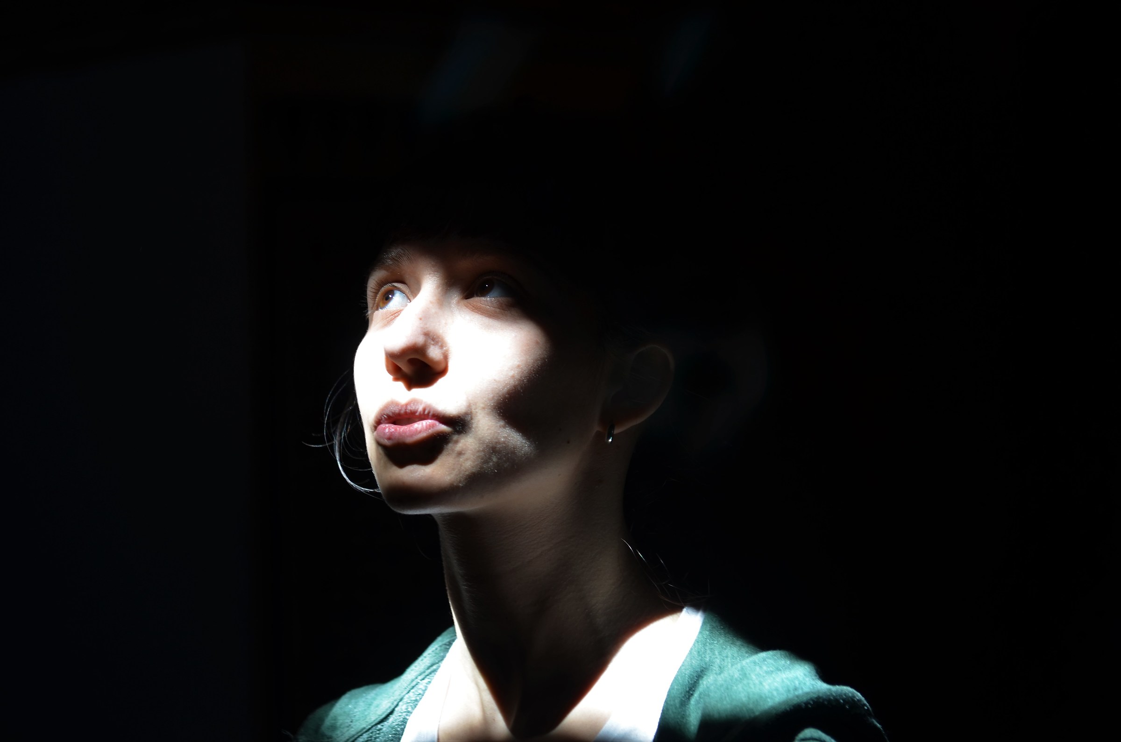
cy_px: 371
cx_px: 560
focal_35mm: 105
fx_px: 3262
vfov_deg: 13.0
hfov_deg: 19.5
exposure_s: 1/60
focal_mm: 70
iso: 125
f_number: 4
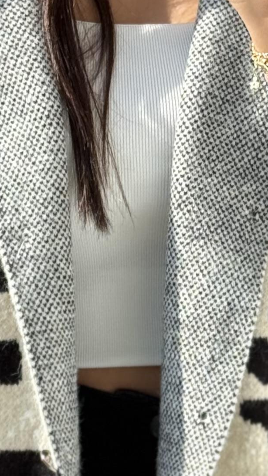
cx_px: 204
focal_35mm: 193
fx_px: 2436
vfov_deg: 11.2
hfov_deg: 6.3
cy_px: 240
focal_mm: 6.76
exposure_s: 1/928
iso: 80
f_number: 1.78
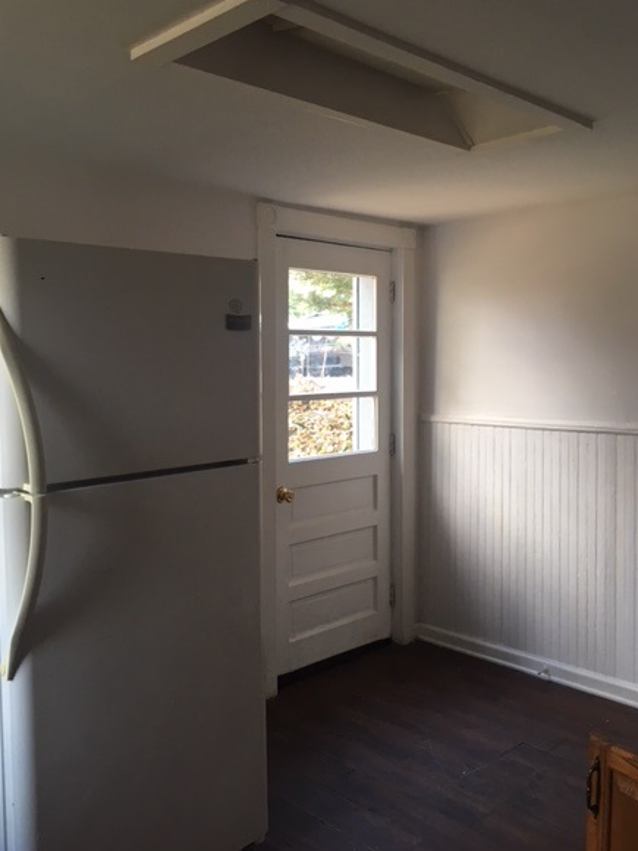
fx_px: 786
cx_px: 305
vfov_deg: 56.8
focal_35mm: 32
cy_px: 399
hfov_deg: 44.1
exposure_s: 1/30
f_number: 2.2
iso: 64
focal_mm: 4.15
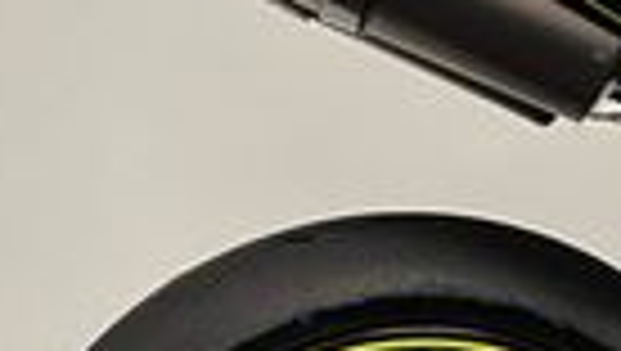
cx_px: 1048
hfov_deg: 14.7
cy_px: 288
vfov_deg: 9.3
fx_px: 2160
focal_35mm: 131
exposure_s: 1/50
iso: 80
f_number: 1.6
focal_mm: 5.1
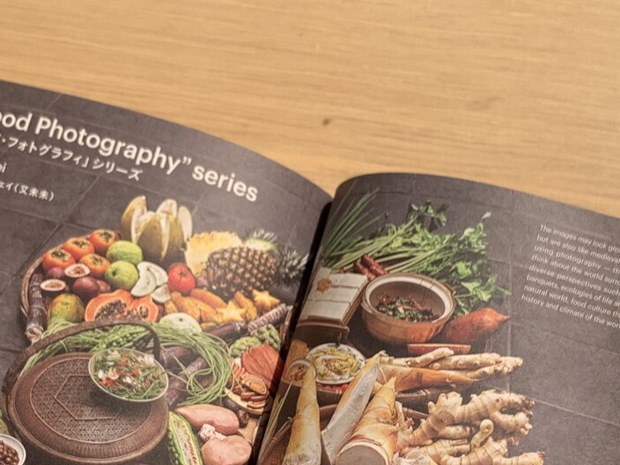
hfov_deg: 28.1
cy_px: 487
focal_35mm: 69
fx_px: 1236
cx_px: 238
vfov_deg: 20.5
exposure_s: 1/849
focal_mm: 4.25
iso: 25
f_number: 1.8
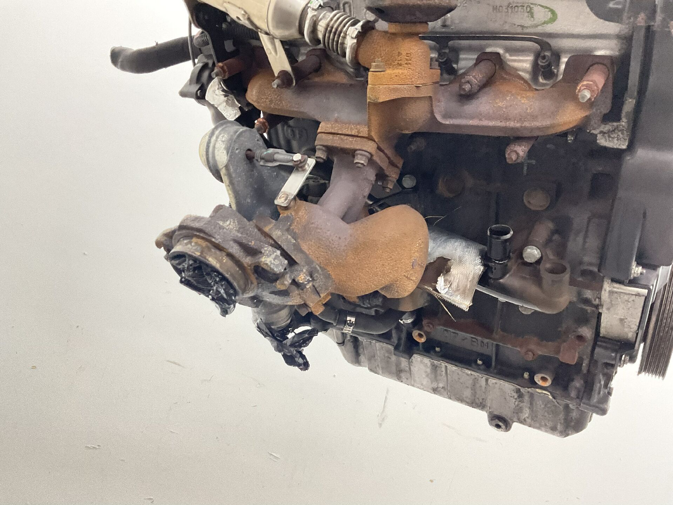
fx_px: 564
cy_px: 252
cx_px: 336
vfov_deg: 48.2
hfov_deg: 61.7
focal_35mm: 29
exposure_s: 1/50
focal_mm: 3
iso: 160
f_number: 1.8
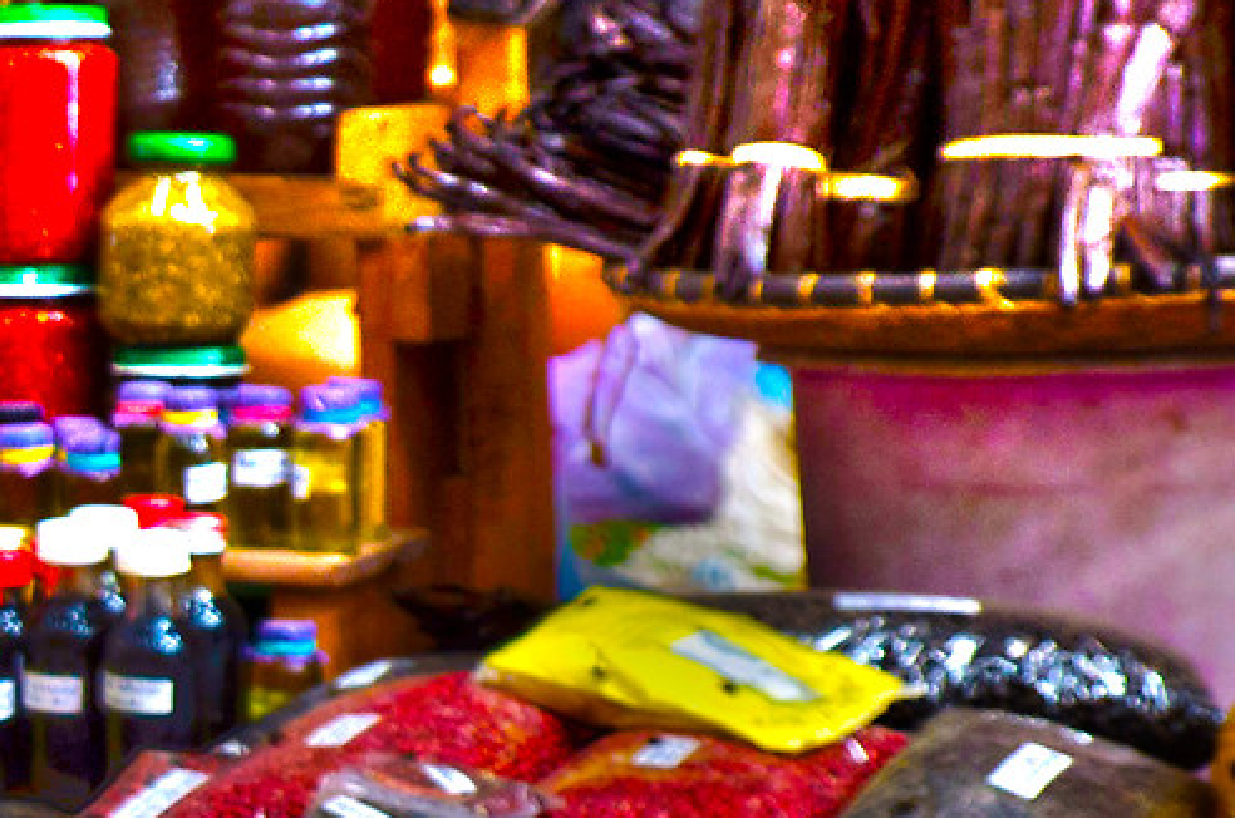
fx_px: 4261
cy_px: 614
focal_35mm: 124
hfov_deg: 15.1
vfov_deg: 10.9
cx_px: -673
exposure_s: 1/50
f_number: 4
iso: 200
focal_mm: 17
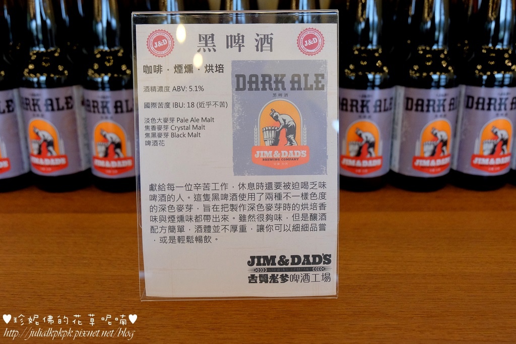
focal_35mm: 36
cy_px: 172
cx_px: 258
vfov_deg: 36.9
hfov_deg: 53.1
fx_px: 516
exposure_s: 1/60
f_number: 4.2
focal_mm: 24.3
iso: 2500
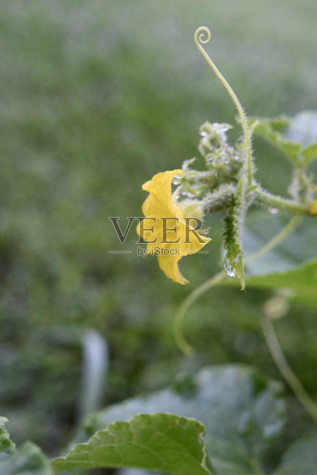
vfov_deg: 35.1
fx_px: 753
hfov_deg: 23.8
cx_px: 158
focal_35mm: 57
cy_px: 238
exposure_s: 1/125
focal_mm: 38
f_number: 5.6
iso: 400
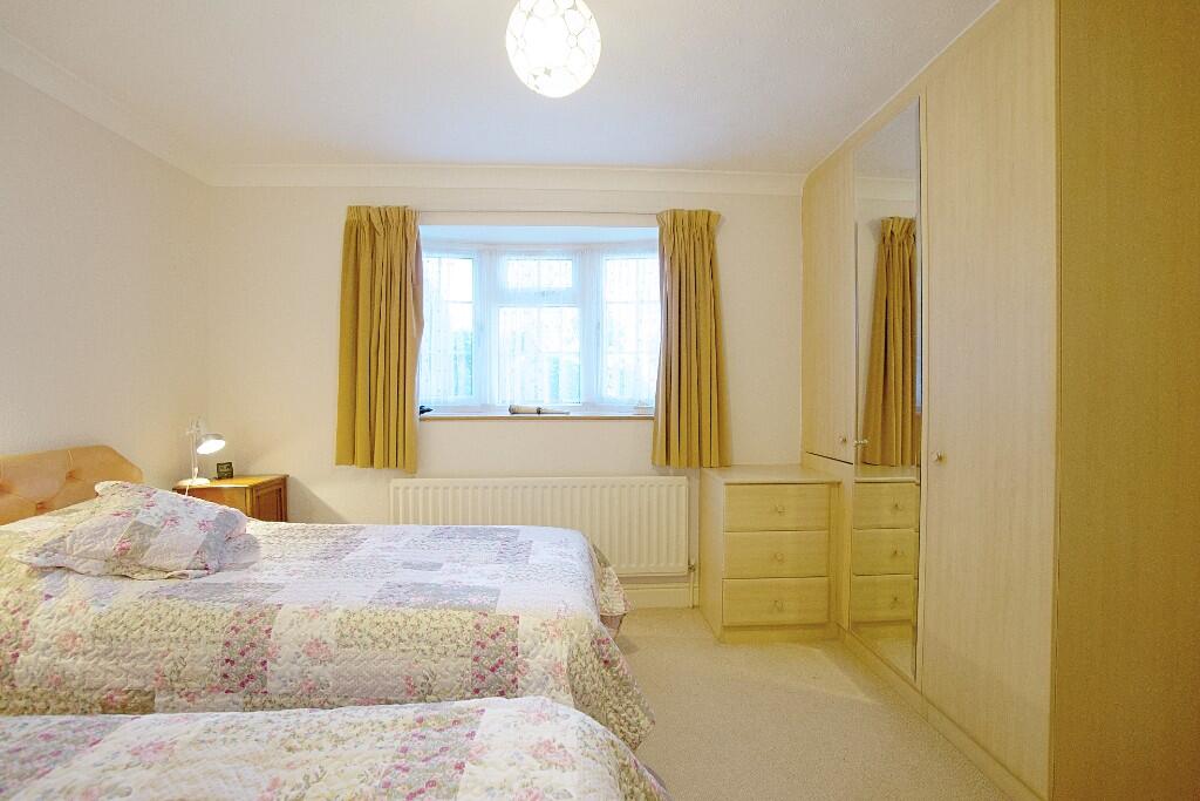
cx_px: 600
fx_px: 500
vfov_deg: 77.3
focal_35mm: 15
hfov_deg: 100.4
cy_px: 400
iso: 640
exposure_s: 1/160
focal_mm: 10
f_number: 4
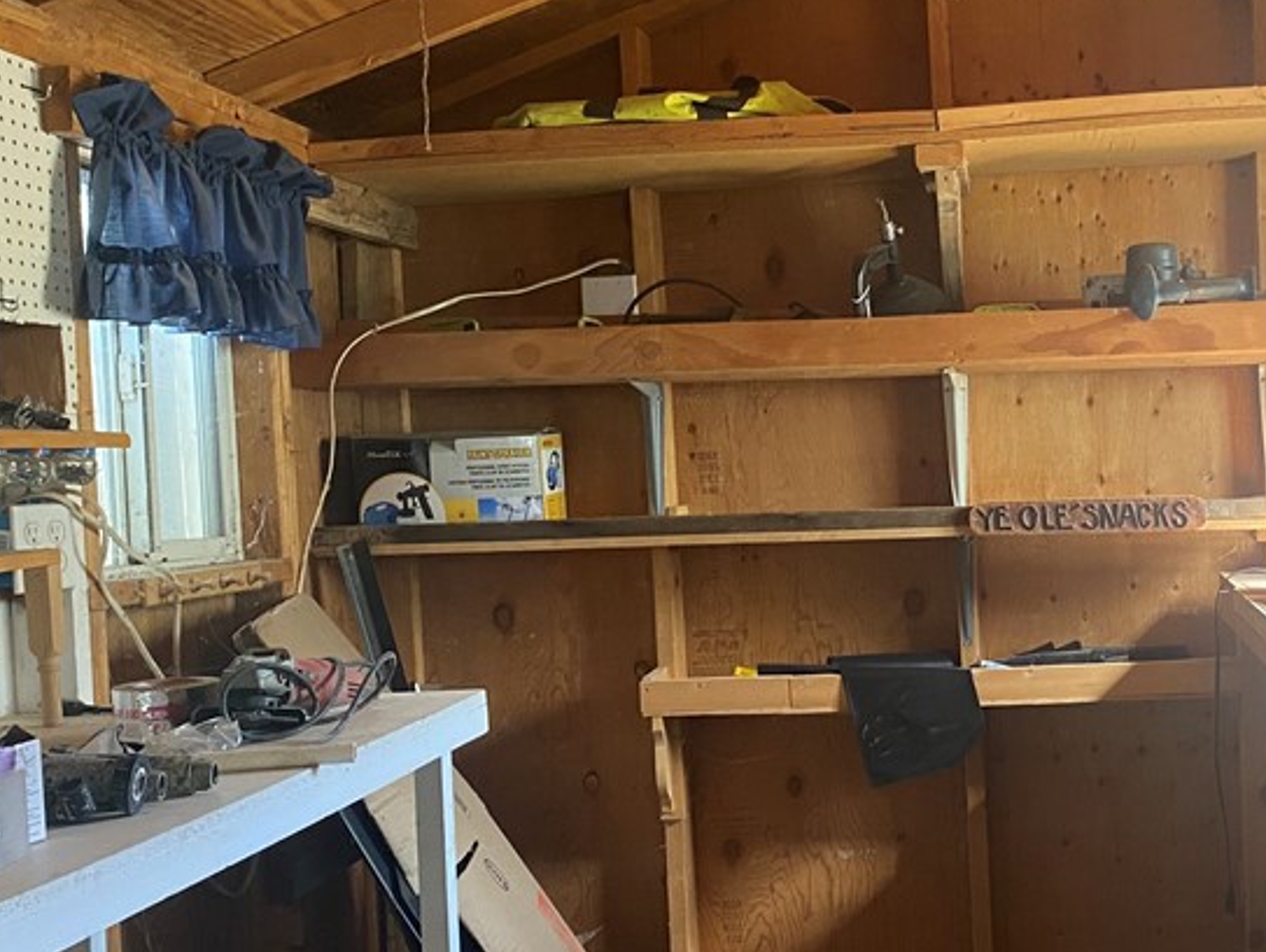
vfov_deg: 29.7
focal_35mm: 49
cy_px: 544
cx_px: 954
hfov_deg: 37.9
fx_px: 1793
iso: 250
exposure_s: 1/60
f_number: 1.8
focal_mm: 4.25
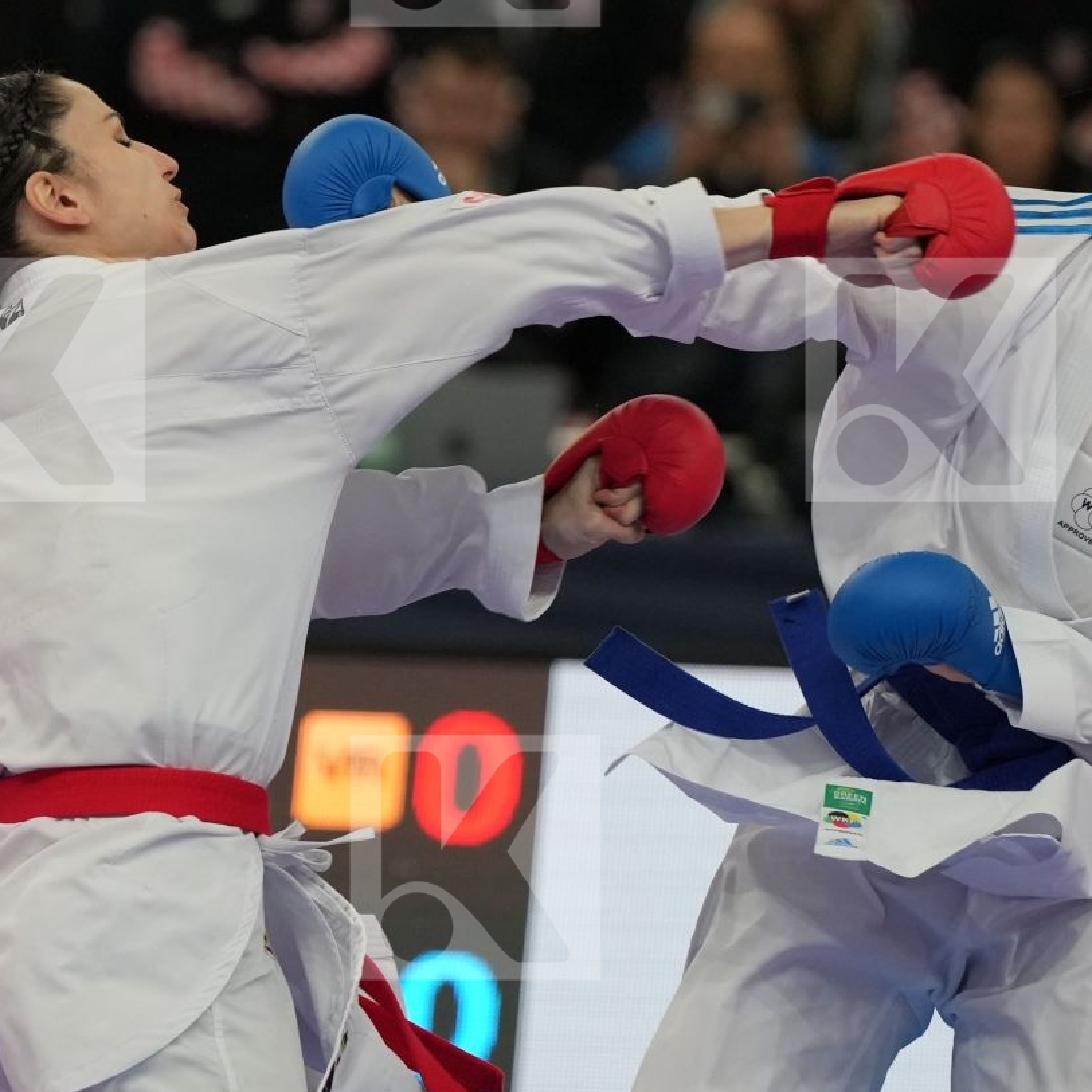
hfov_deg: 3.7
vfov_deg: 3.7
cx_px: 475
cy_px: 380
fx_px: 17131
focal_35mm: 480
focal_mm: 170
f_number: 2.8
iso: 1600
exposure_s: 1/1000
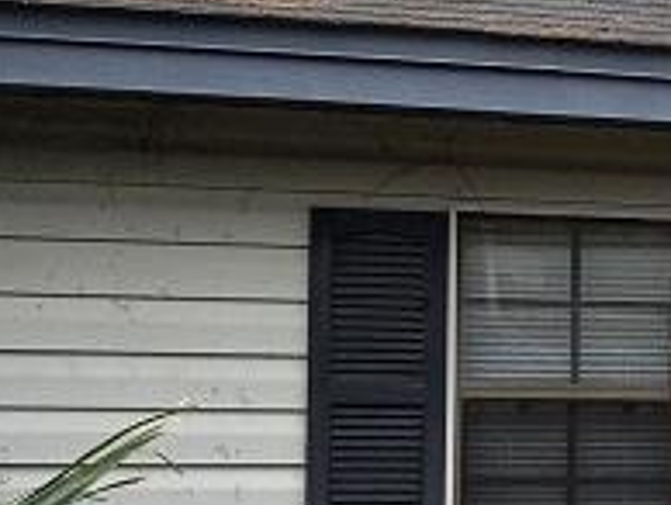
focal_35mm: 147
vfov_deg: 10.1
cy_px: 450
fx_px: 2853
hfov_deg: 11.8
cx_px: 1397
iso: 50
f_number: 2.4
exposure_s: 1/176
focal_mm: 4.28
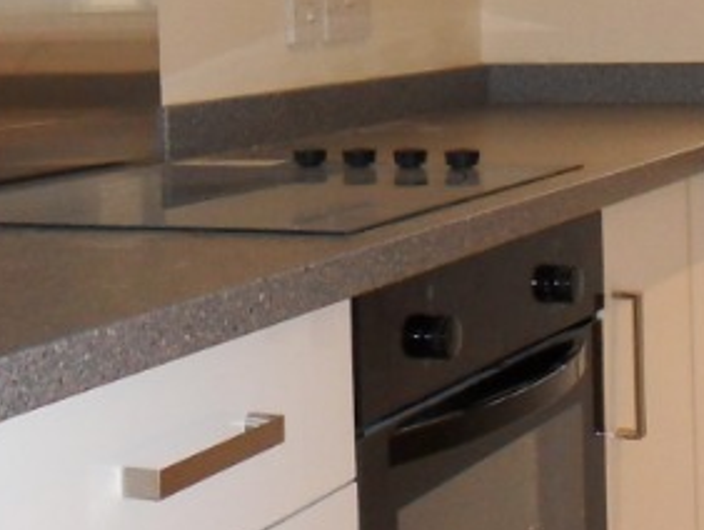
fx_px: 1771
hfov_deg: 22.3
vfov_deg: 16.6
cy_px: -15
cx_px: 524
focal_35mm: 87
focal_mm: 4.2
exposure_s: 1/30
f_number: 3.3
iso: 200
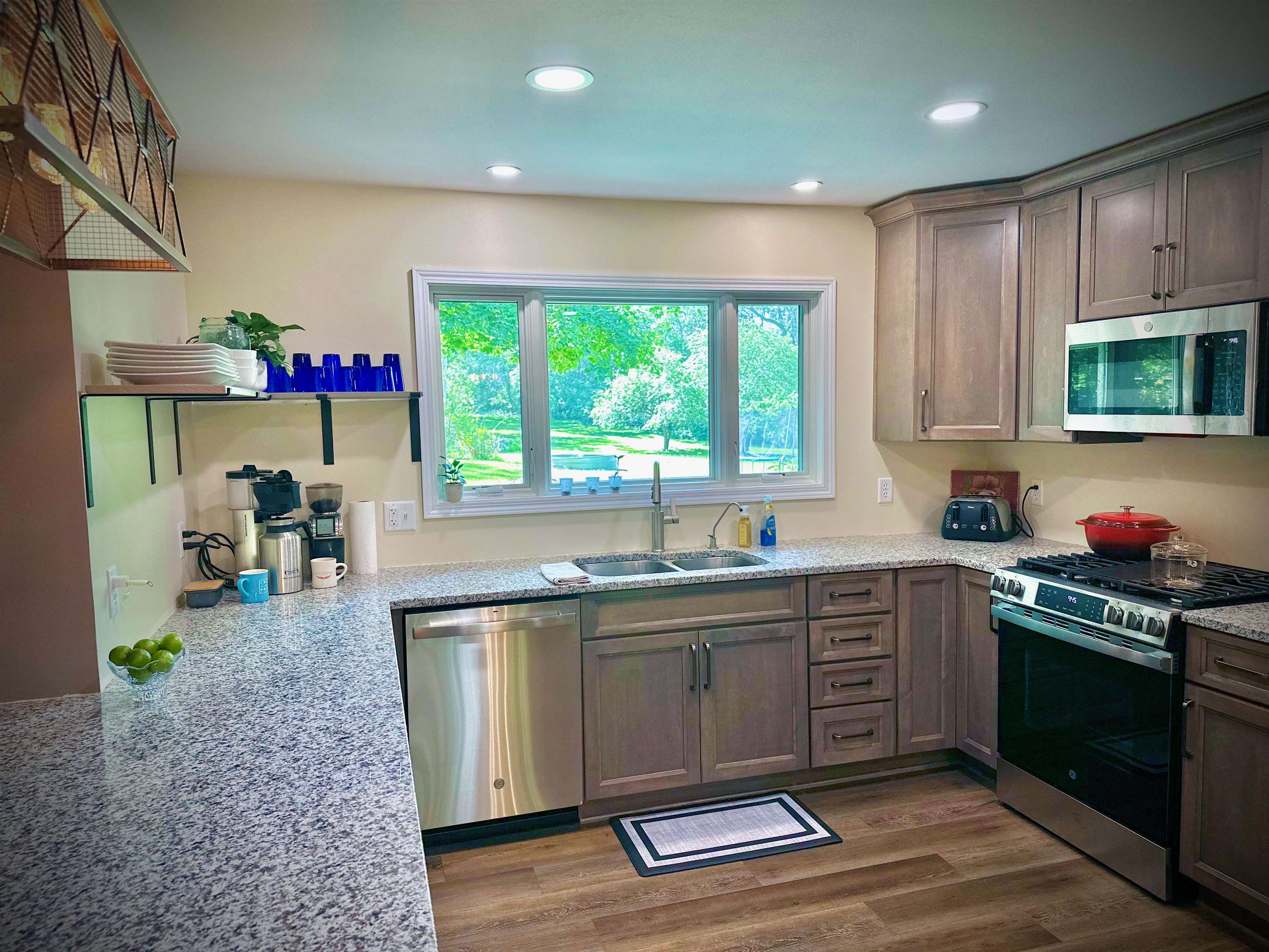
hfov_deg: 71.6
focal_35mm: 24
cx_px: 634
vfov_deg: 56.8
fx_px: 880
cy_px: 476
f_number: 1.78
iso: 125
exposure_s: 1/120
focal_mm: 6.86
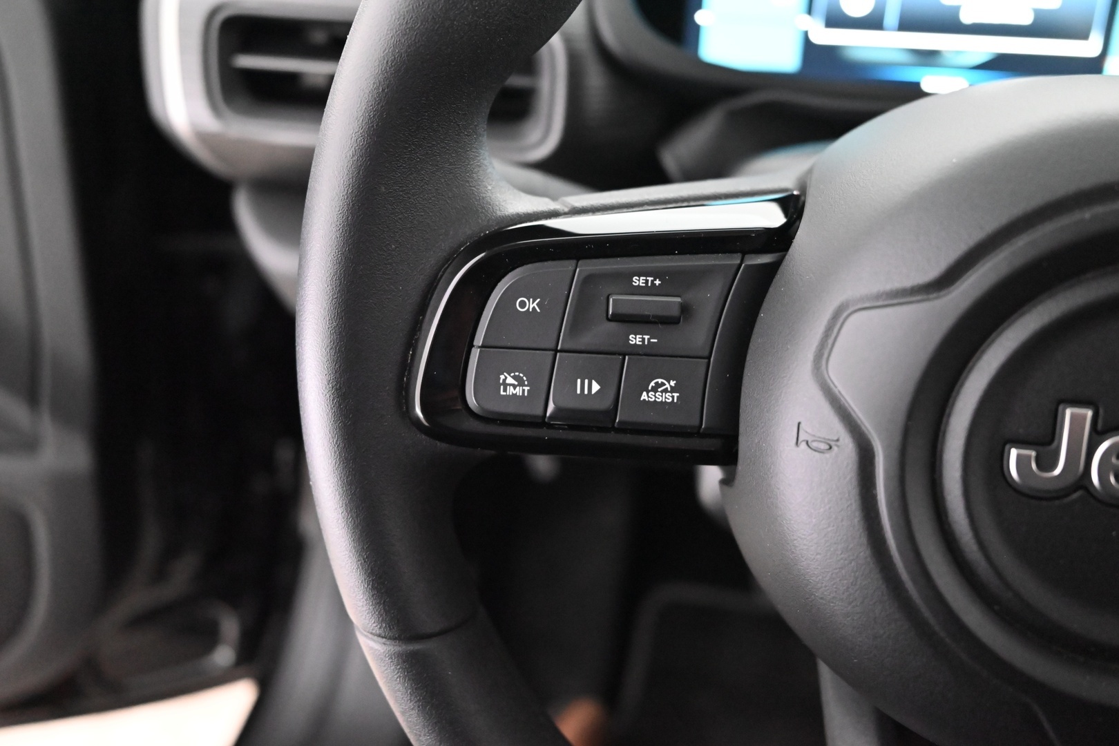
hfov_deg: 58.7
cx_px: 560
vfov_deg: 41.1
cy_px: 373
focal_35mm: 32
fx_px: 995
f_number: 4.8
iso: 11400
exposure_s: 1/60
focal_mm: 32
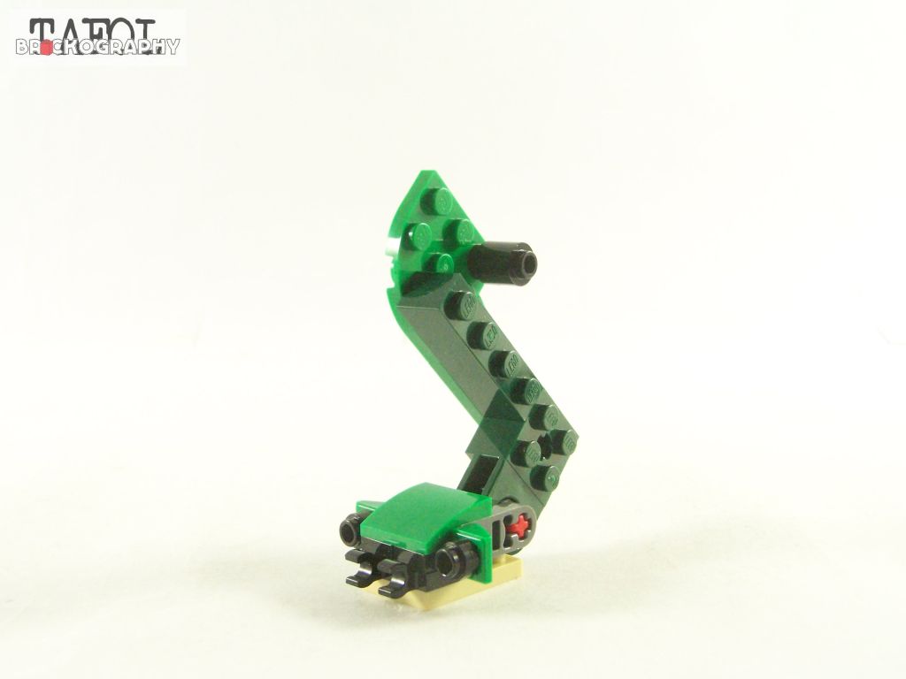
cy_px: 340
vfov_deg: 28.6
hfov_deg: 37.5
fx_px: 1335
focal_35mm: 51
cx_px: 453
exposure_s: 1/60
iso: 400
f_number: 4
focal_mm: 8.5
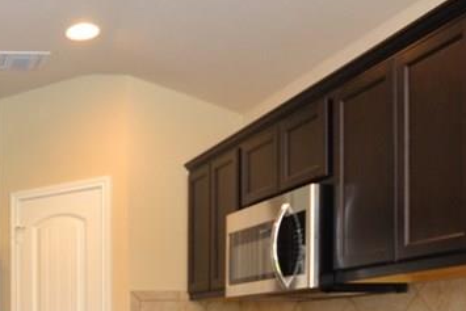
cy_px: 336
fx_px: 712
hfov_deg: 31.7
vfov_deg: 23.3
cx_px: -56
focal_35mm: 55
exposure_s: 1/60
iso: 560
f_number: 3.8
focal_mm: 12
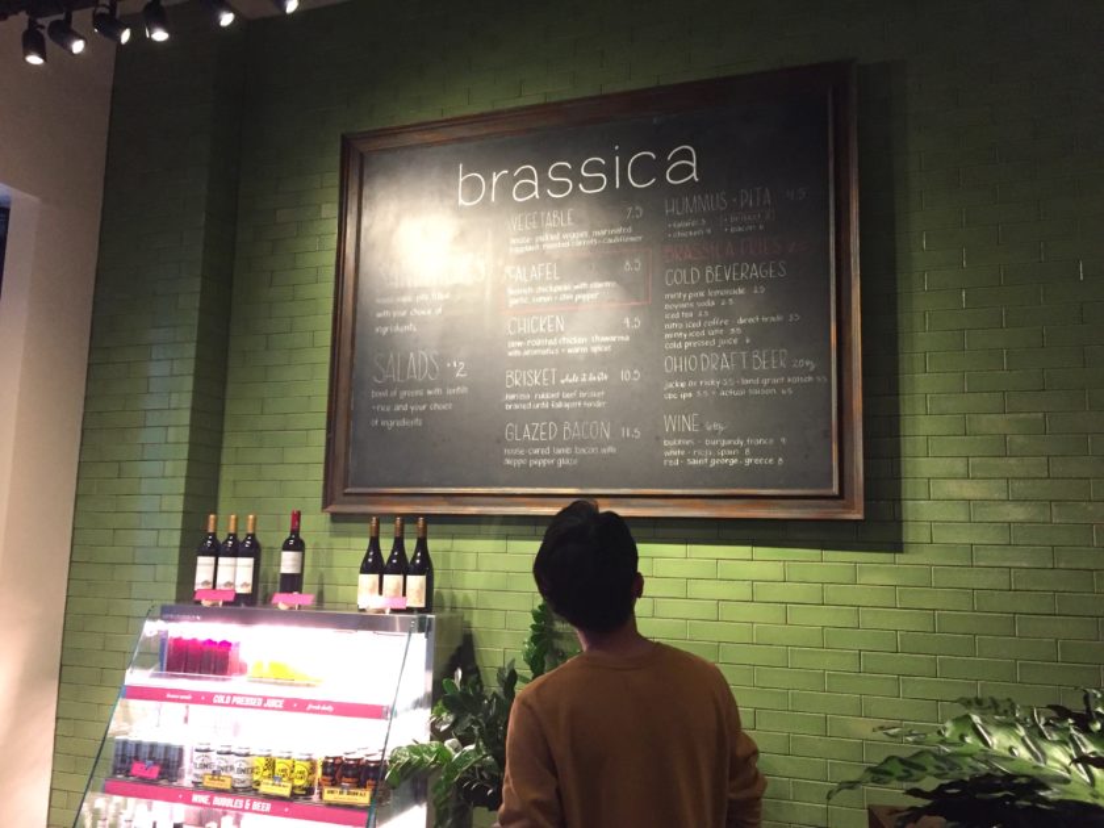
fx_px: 925
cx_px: 552
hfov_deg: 61.7
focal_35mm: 29
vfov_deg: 48.2
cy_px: 414
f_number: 2.2
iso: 250
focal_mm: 4.15
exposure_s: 1/30
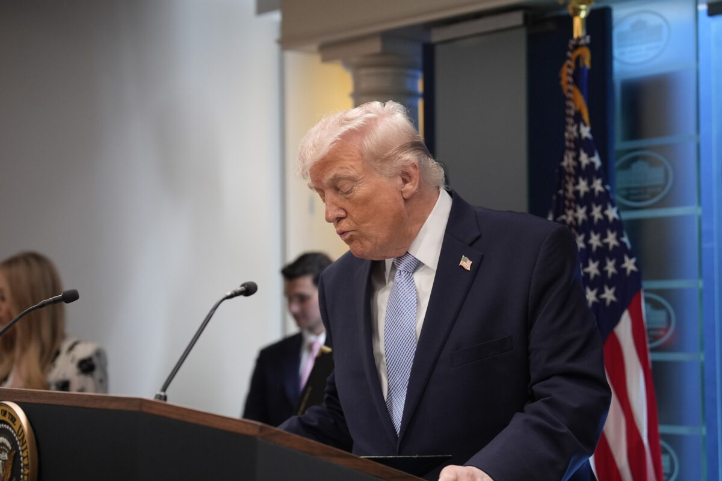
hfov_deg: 25.1
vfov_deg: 16.9
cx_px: 361
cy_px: 240
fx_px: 1624
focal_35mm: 81
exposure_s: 1/250
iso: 2500
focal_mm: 81
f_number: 4
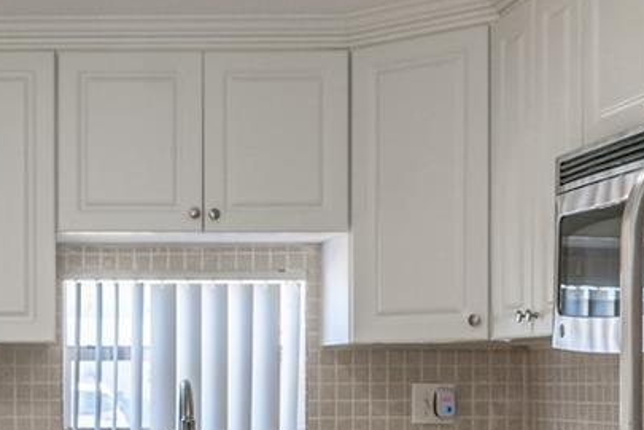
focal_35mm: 81
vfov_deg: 16.6
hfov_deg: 23.6
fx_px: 1449
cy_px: 380
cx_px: -48
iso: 100
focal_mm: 16
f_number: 8
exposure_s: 1/13
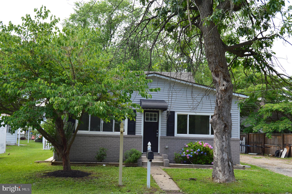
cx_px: 146
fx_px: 316
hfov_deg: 49.6
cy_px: 97
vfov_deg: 34.1
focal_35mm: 39
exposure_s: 1/200
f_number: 10
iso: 400
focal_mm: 26
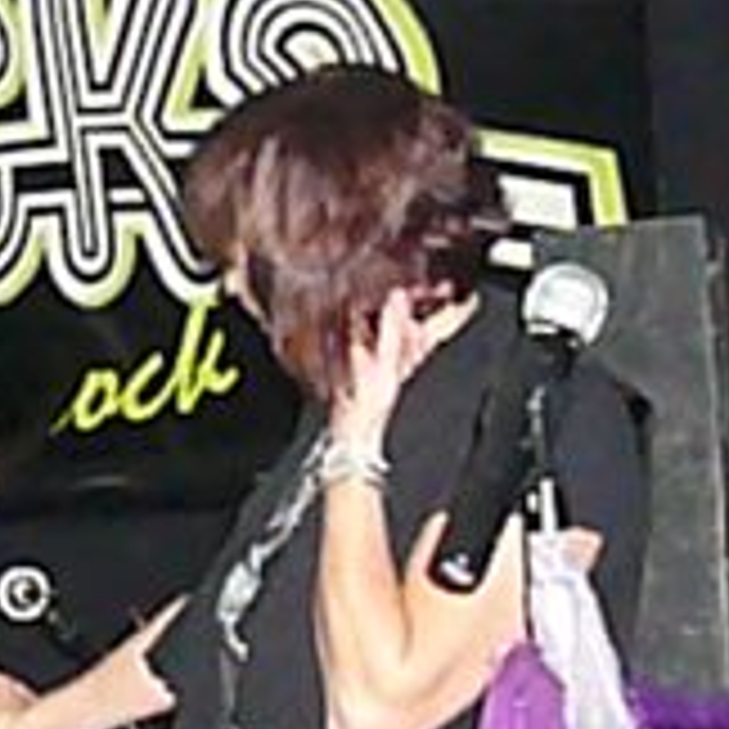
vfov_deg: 14.3
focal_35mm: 122
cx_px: -392
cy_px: 526
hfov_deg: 13.4
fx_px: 2907
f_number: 2.8
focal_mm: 5.2
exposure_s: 1/30
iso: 1600
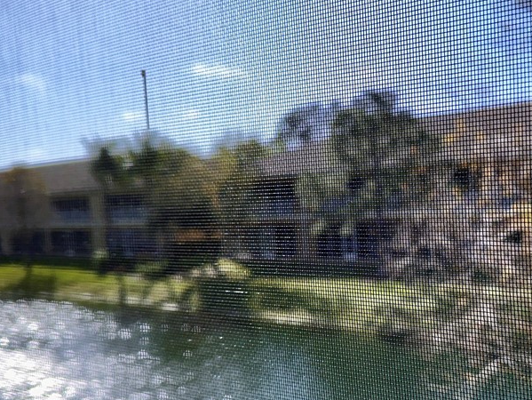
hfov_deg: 45.1
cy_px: 237
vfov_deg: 35.1
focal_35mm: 41
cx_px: 353
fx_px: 630
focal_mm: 6.86
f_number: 1.78
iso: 64
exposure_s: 1/5000
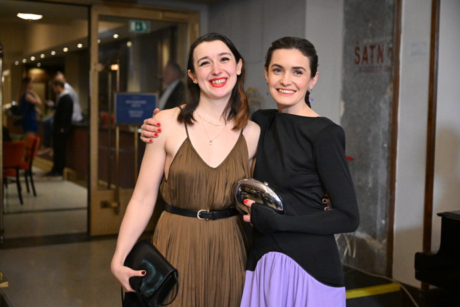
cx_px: 230
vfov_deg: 28.1
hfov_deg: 41.1
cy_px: 154
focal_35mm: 48
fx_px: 613
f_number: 2.8
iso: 12800
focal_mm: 48
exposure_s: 1/800
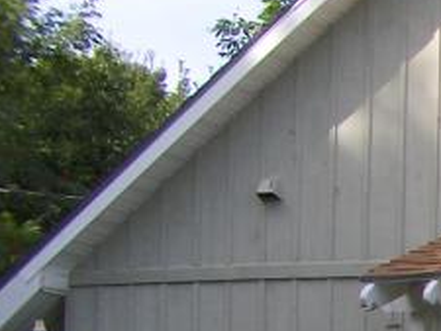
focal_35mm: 159
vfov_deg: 8.9
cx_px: 970
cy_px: 599
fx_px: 2027
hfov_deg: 10.9
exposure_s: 1/439
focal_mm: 5.8
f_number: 4.3
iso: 100
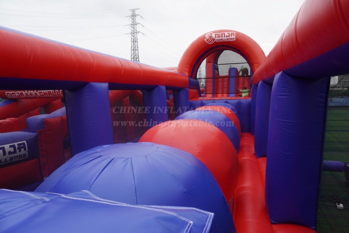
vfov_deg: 53.1
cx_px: 174
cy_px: 116
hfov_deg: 73.7
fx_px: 233
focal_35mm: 24
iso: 100
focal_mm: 16
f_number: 7.1
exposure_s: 1/125
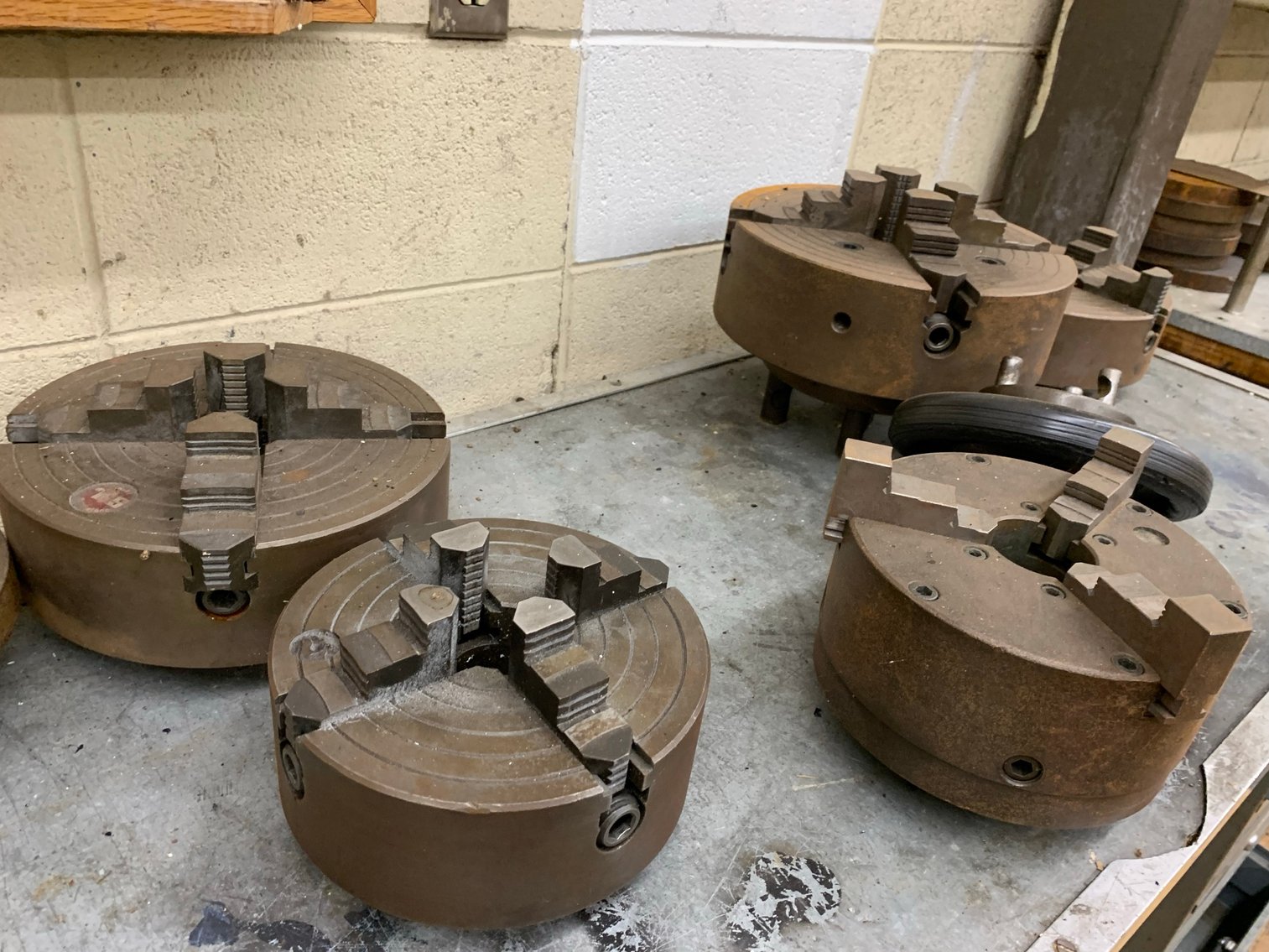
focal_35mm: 26
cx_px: 634
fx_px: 953
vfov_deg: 53.1
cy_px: 476
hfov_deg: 67.3
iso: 200
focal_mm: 4.25
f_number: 1.8
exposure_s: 1/60
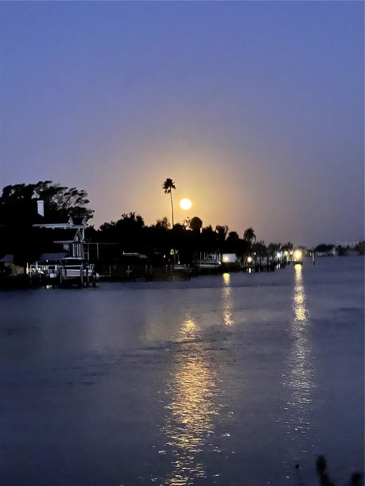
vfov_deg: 25.3
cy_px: 243
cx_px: 182
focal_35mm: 77
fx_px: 1083
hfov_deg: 19.1
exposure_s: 1/2
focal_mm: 9
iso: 1000
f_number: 2.8
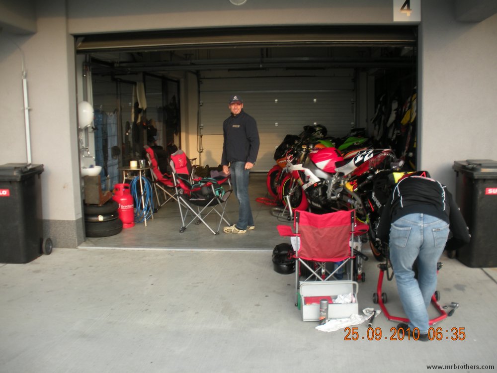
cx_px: 248
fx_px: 503
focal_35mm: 35
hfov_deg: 52.6
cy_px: 186
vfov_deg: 40.7
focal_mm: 6.3
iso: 64
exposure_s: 1/64.5
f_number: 3.5
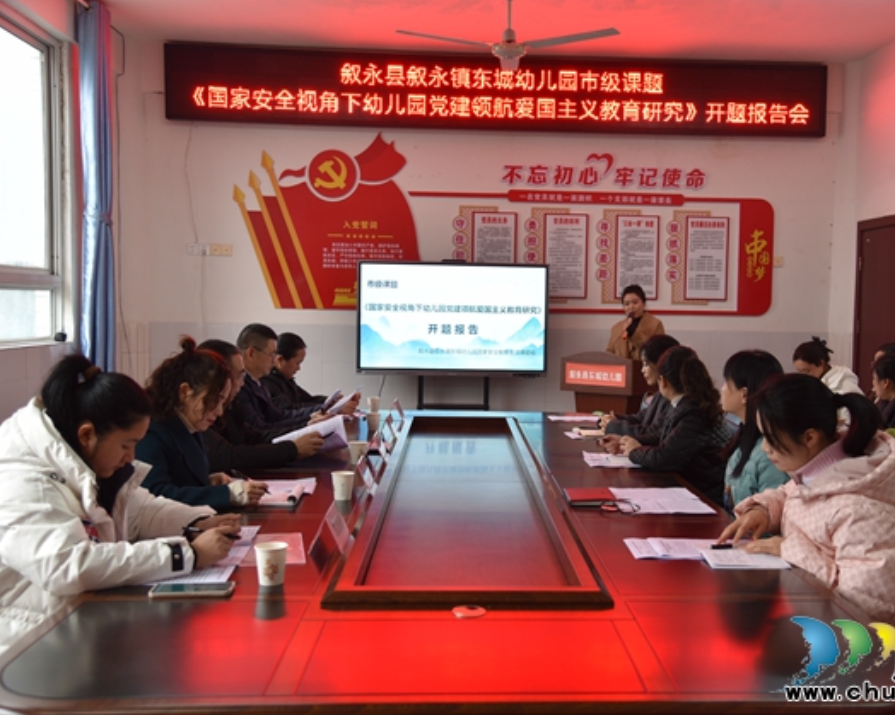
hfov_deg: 46.6
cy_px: 358
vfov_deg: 38.2
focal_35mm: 39
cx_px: 531
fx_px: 1033
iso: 400
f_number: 4
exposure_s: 1/50
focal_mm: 34
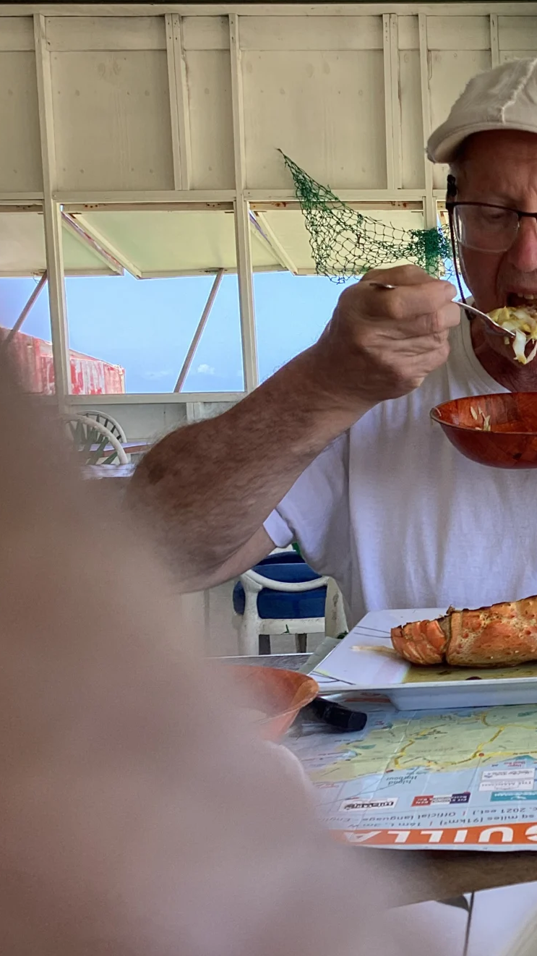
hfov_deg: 23.7
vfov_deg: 44.6
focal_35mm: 46
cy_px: 479
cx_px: 640
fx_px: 1165
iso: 25
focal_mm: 3.3
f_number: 2.4
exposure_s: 1/141
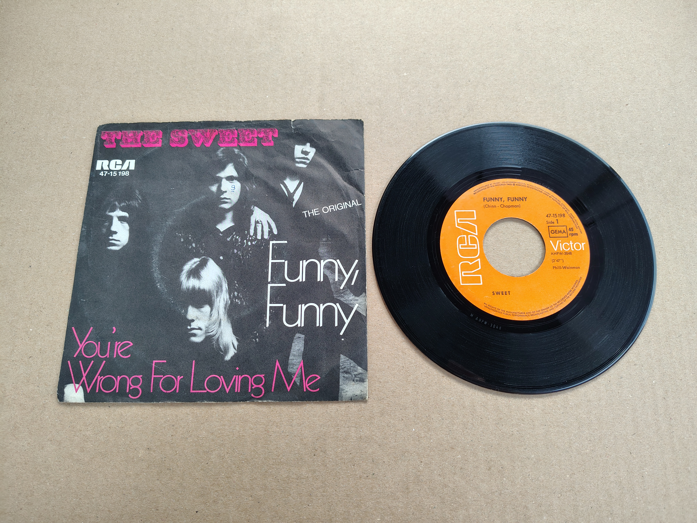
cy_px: 262
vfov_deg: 56.8
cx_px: 348
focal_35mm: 24
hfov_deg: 71.6
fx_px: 483
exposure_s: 1/100
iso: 199
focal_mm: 5.56
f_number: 1.8
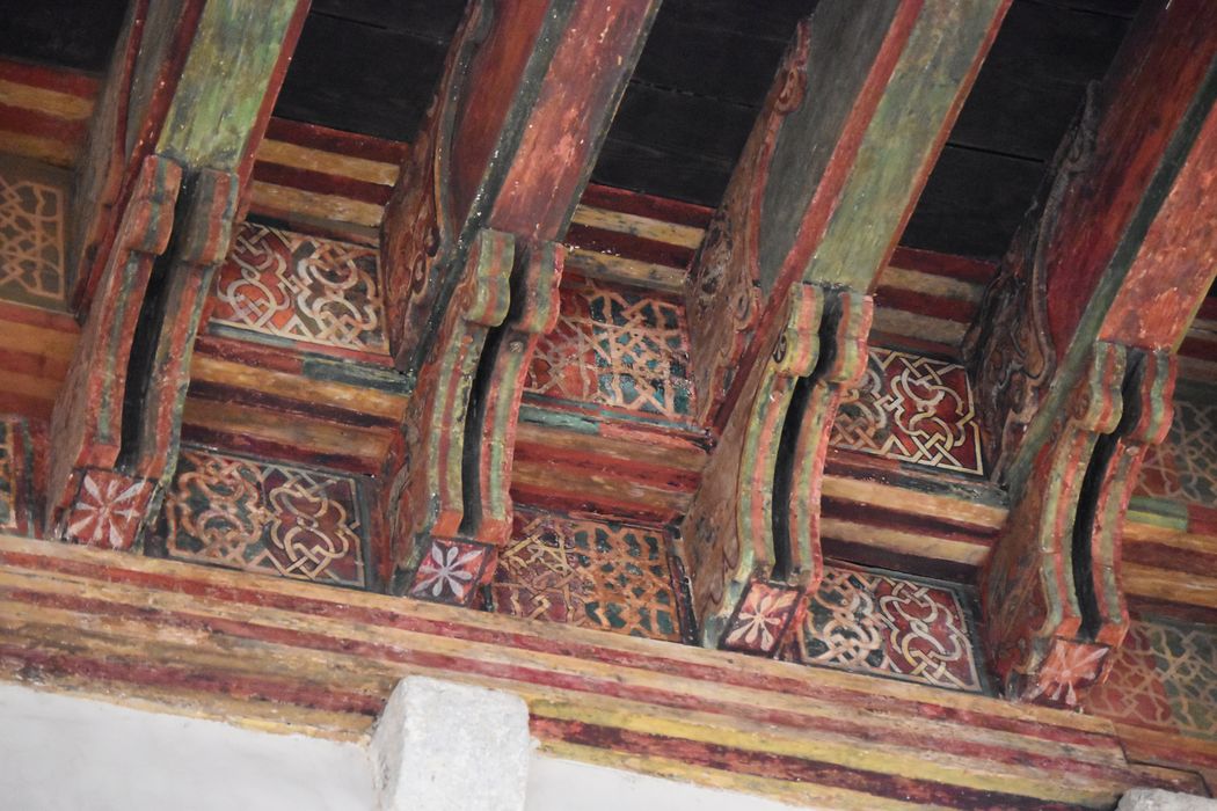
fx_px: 4563
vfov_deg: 10.2
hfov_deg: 15.2
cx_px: 608
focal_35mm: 135
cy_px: 406
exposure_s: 1/125
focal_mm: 90
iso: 11400
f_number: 4.5
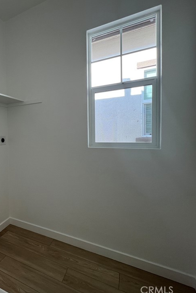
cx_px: 15
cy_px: 141
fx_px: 155
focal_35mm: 19
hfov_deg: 54.9
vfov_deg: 86.9
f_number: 1.8
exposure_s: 1/120
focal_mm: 1.57
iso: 80
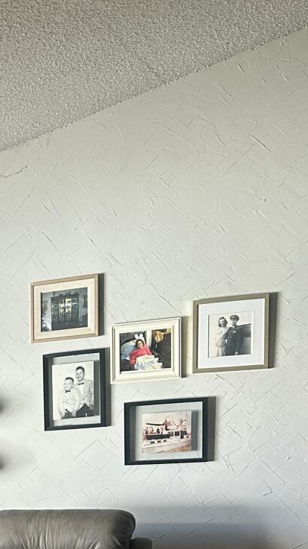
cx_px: -166
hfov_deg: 15.5
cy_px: 592
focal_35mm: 71
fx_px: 1032
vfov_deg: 27.4
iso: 160
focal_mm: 6.86
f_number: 1.78
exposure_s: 1/120
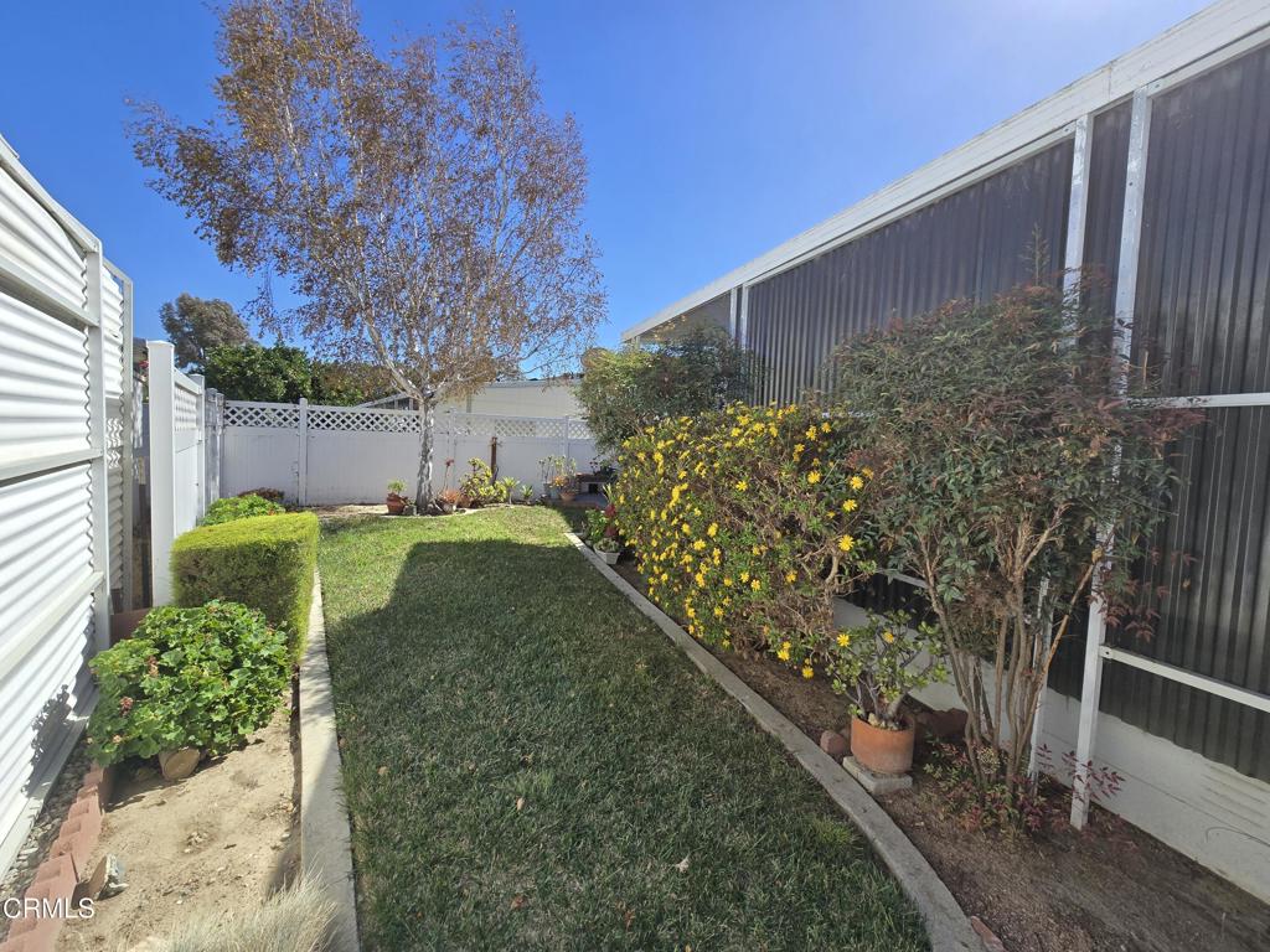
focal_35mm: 13
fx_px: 477
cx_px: 635
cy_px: 476
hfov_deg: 106.2
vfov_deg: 89.9
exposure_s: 1/1920
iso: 50
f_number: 2.2
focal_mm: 2.2
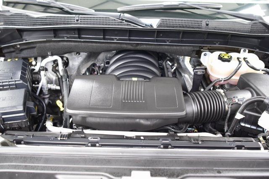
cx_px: 134
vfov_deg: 36.9
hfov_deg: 53.1
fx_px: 269
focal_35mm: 36
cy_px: 90
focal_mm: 24
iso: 1600
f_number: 2.8
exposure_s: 1/13
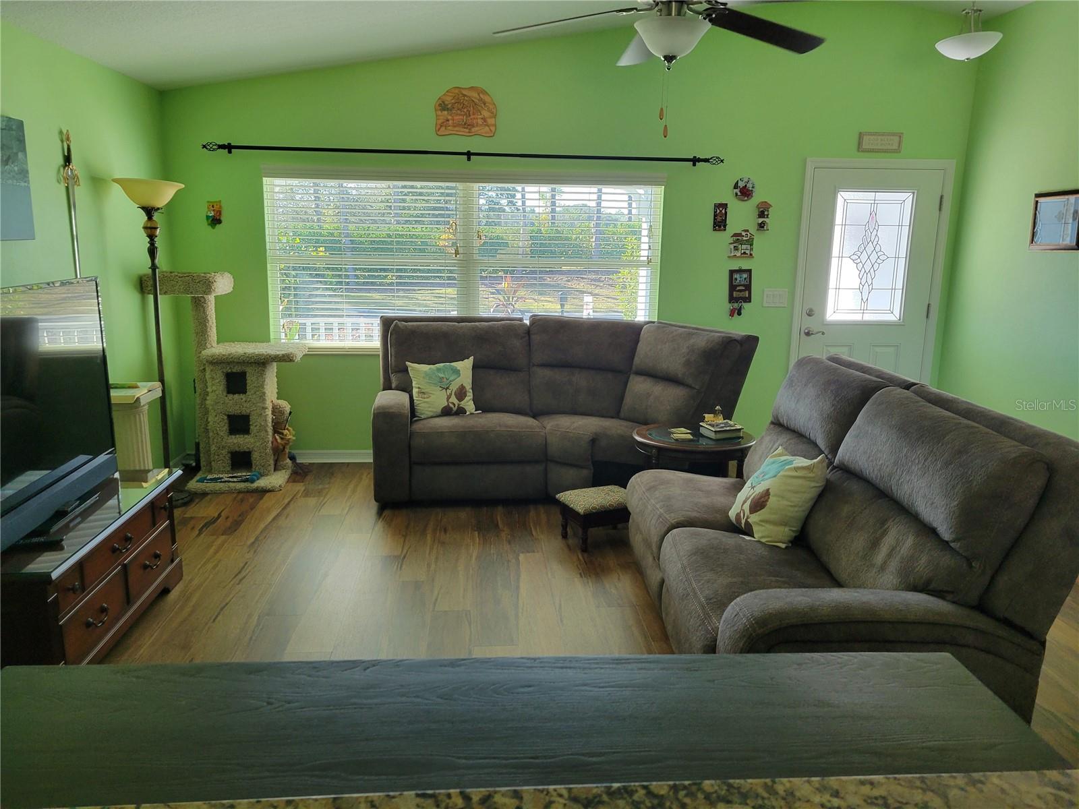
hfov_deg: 67.3
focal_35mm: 26
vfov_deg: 53.1
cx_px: 540
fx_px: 810
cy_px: 404
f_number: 1.8
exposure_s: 1/120
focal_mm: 5.4
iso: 200
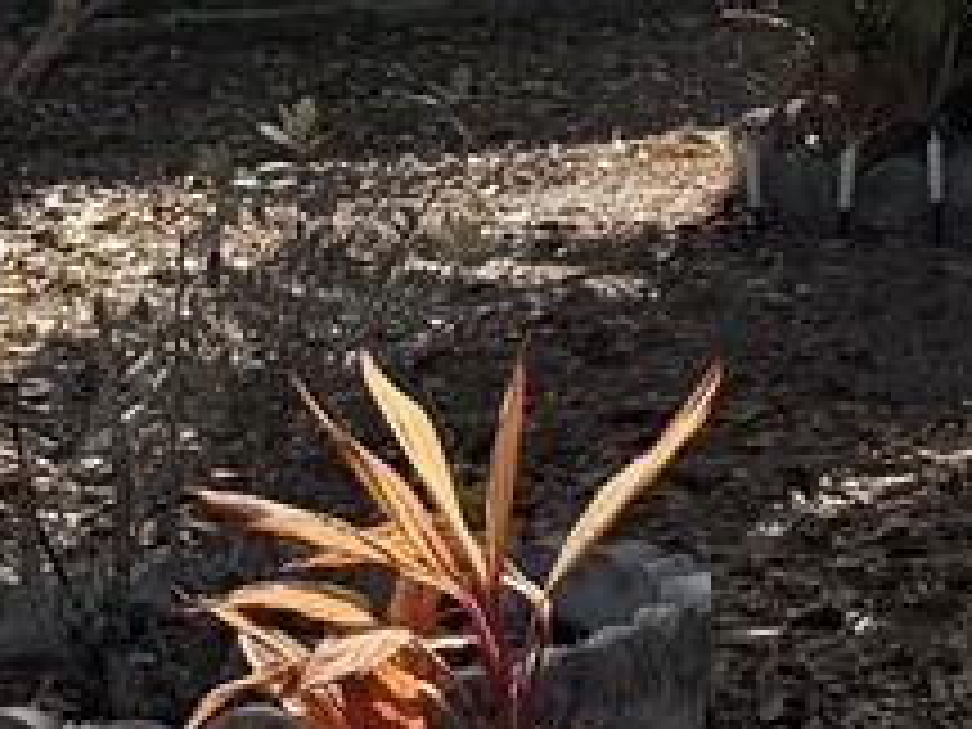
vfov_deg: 7.8
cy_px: -940
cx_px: 1719
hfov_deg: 10.5
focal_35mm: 178
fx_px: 4998
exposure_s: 1/5319
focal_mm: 6.76
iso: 80
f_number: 1.78
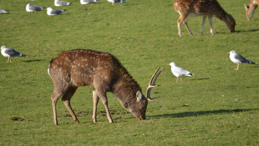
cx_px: 129
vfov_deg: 2.6
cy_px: 66
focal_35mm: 472
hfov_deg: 4.6
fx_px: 3241
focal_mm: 300
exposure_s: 1/2000
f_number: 5.6
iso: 400
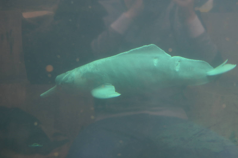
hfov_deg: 19.5
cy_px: 79
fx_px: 693
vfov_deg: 13.0
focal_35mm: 105
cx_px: 119
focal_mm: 70
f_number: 4.5
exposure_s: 1/60
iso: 560
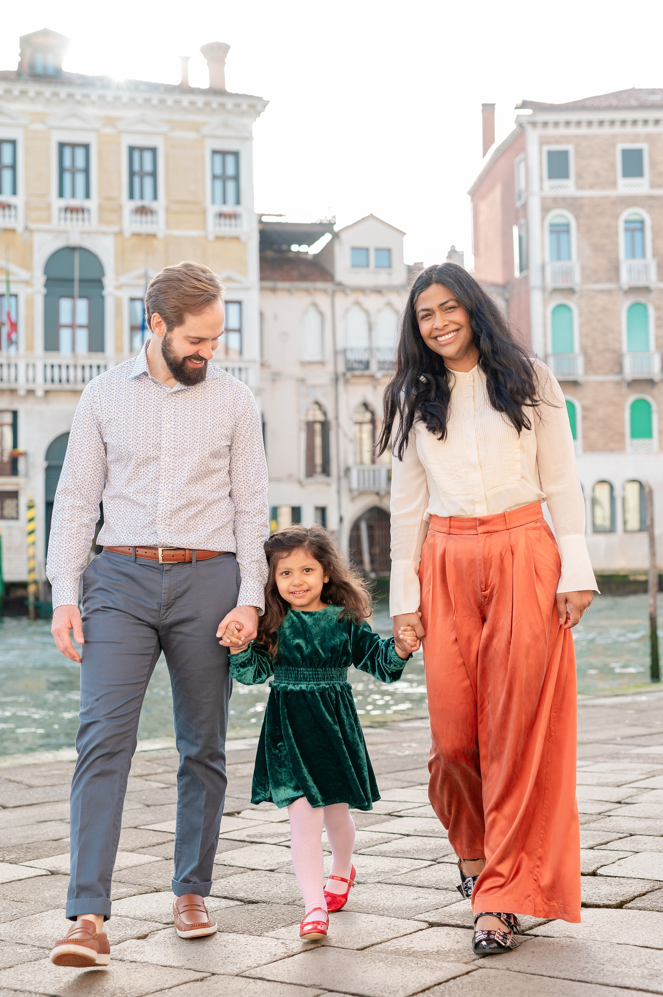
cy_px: 498
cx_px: 332
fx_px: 1383
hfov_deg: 27.0
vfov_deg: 39.6
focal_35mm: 50
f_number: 3.5
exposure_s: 1/400
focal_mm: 50
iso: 250
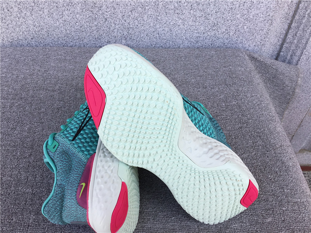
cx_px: 156
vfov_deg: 45.4
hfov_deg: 58.4
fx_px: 279
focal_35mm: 31
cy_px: 116
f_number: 2.4
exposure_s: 1/237
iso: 25
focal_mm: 3.3
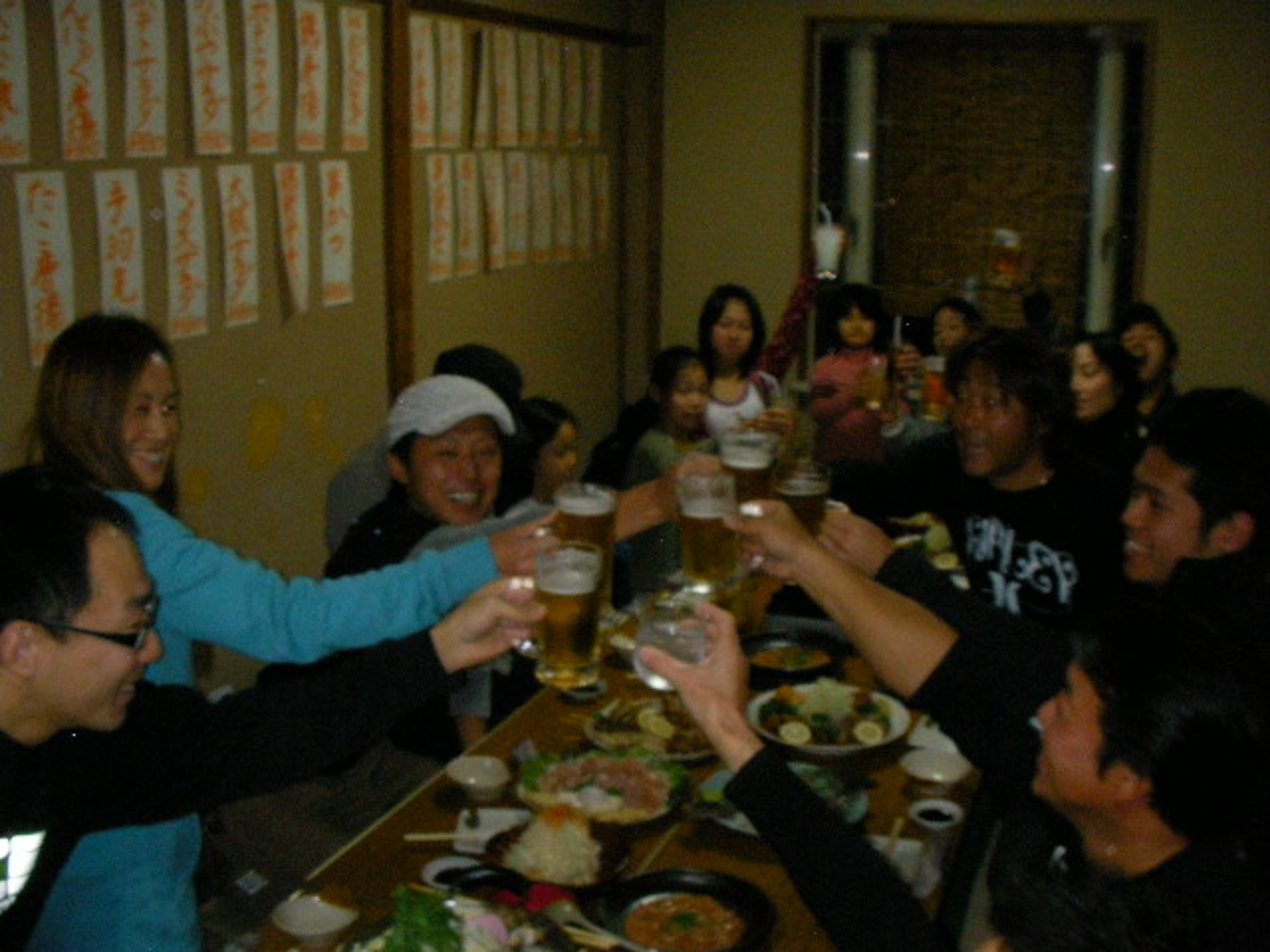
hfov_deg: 49.0
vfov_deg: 37.7
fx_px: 1394
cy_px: 476
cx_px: 635
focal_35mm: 38
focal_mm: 6.3
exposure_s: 1/30
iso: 400
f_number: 5.6
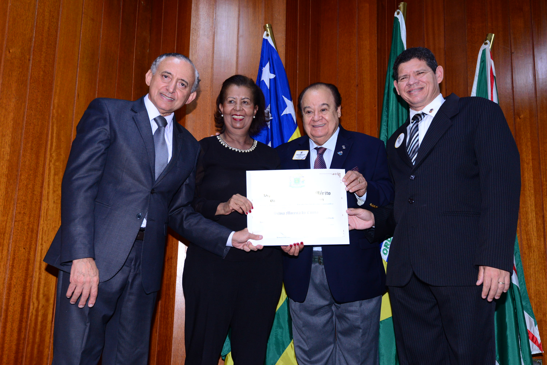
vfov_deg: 37.9
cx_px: 274
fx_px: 532
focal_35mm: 35
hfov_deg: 54.4
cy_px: 182
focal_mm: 35
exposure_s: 1/125
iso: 1600
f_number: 5
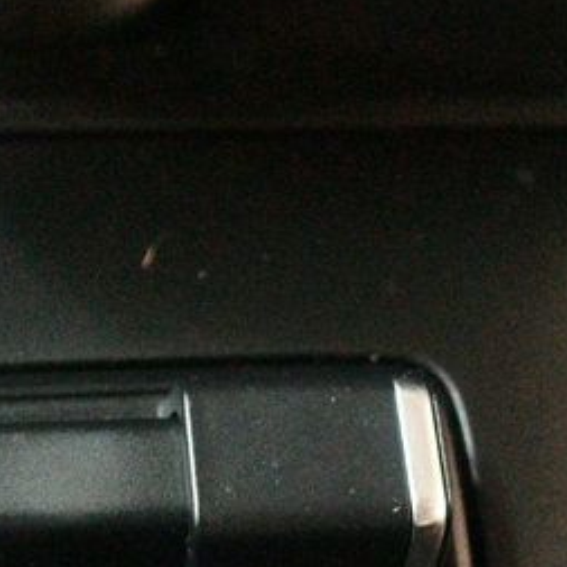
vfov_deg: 16.8
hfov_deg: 16.9
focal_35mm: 103
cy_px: 455
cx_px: 374
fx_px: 1909
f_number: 3.8
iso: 12800
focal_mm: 20
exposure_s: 1/30
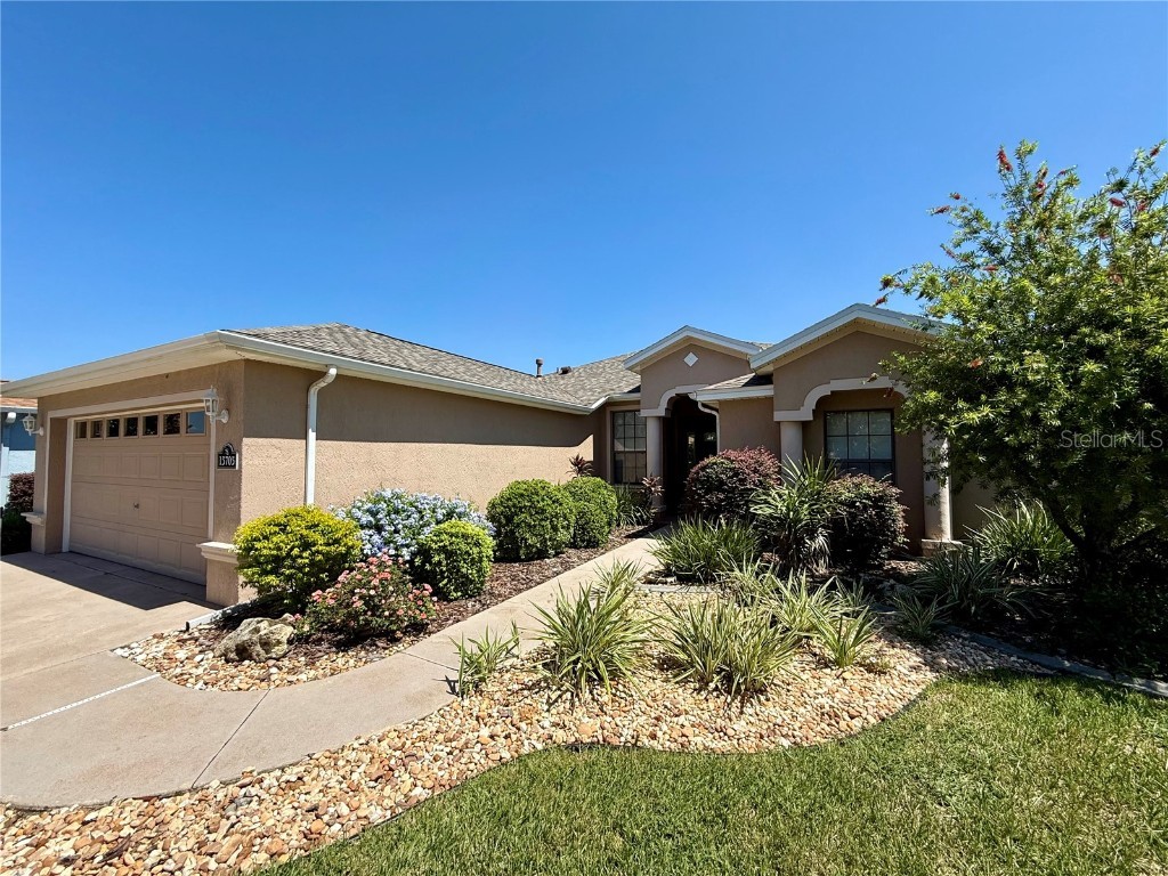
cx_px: 584
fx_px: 472
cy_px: 438
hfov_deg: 102.1
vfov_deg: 85.7
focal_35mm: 14
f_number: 2.2
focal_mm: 2.22
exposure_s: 1/1848
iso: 50
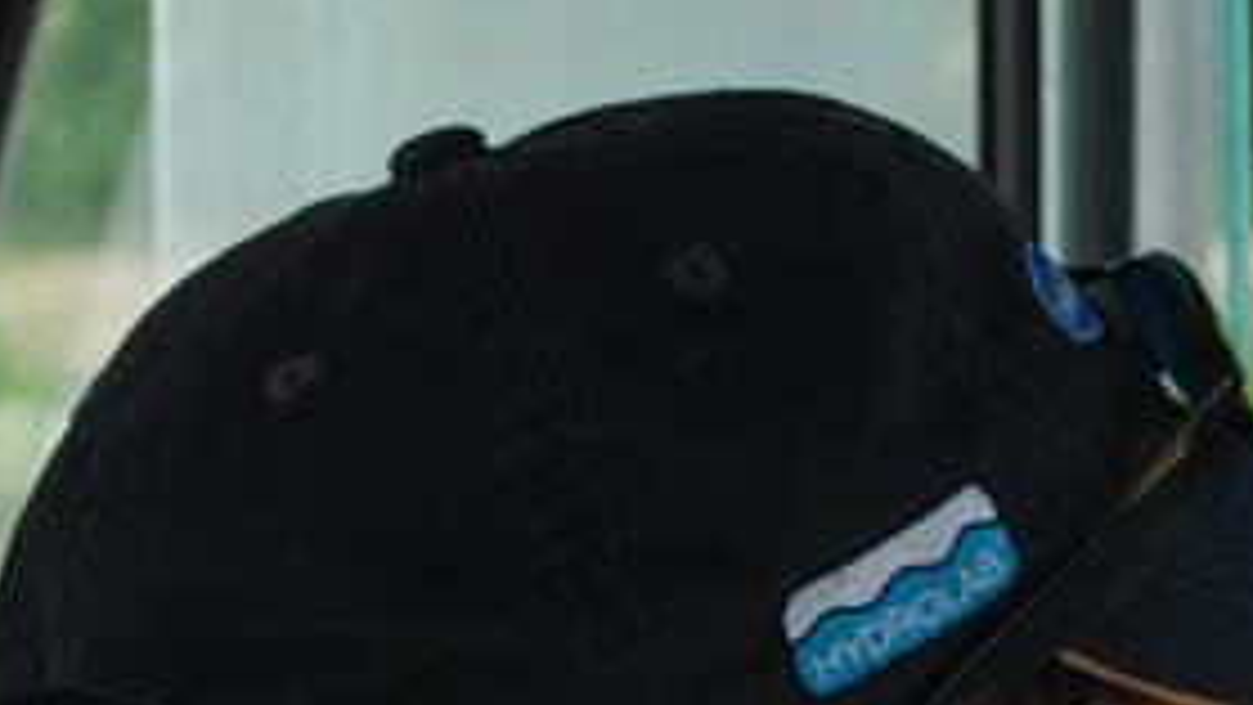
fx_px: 10500
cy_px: 1495
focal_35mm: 316
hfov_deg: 6.8
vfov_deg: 3.8
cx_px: 153
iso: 180
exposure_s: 1/125
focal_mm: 42
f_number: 5.6
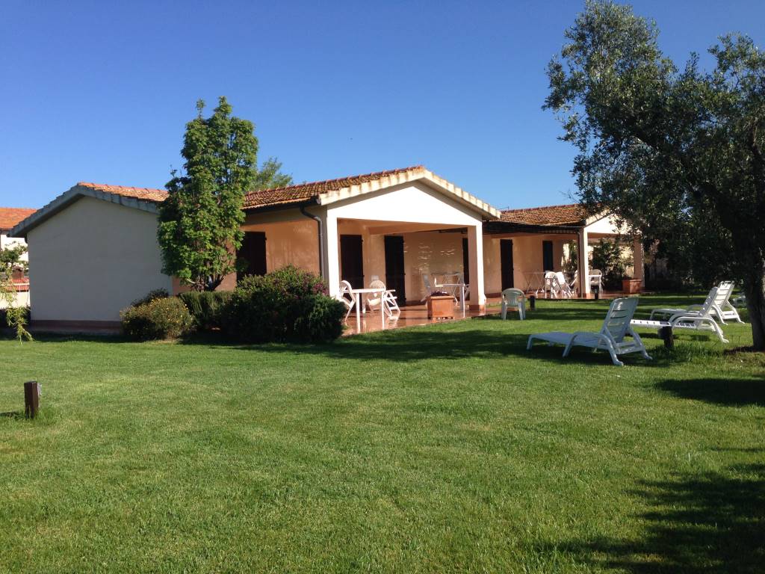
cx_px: 382
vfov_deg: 42.9
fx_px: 729
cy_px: 287
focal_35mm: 33
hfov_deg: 55.4
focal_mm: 4.12
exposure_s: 1/1178
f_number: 2.4
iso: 50
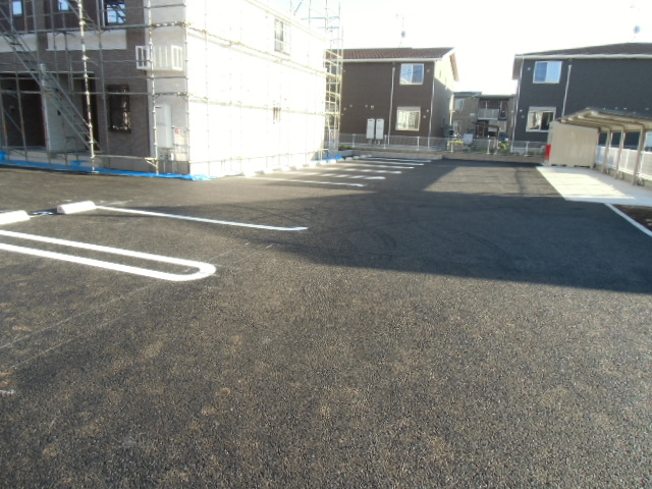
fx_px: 452
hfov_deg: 71.6
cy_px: 244
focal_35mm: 24
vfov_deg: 56.8
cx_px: 326
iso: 64
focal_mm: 4.24
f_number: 3
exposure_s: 1/160
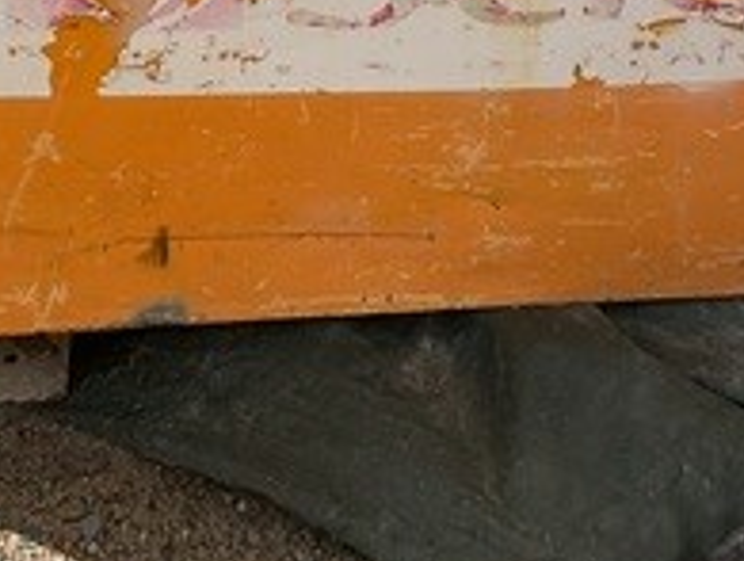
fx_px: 2046
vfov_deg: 14.7
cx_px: 477
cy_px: -237
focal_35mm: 95
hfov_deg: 20.6
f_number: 1.8
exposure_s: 1/2427
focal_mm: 3
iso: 16
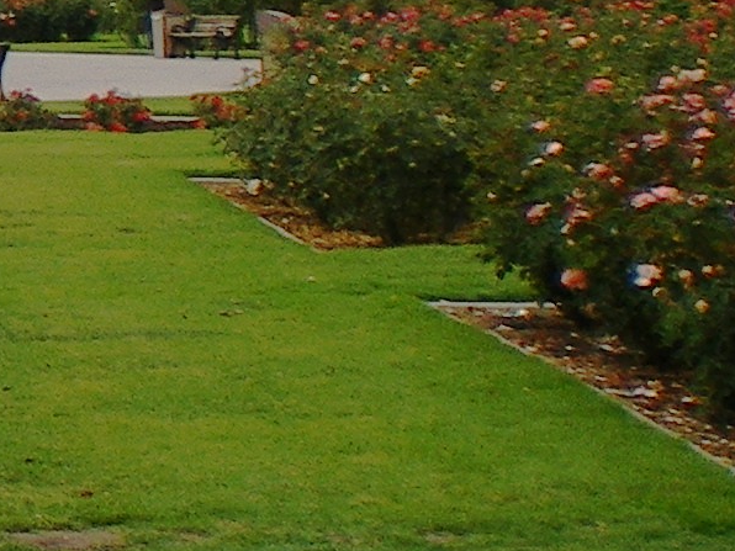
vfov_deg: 7.4
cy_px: -197
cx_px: -821
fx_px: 4183
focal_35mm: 197
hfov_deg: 9.3
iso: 50
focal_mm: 6.3
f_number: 4.6
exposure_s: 1/320
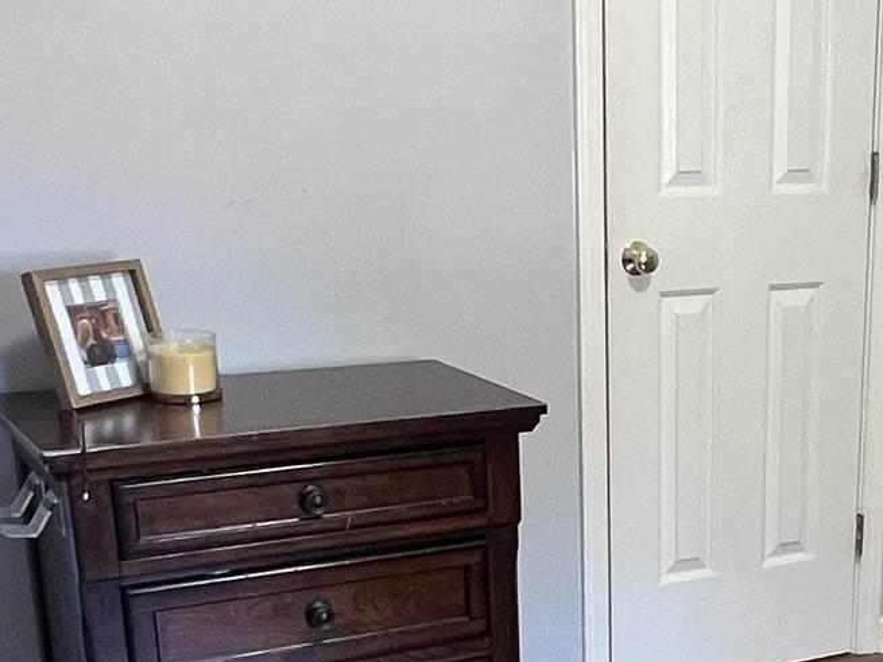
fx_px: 1556
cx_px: 809
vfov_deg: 23.2
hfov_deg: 30.2
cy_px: 626
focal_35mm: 61
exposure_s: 1/60
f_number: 1.8
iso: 250
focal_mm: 1.57
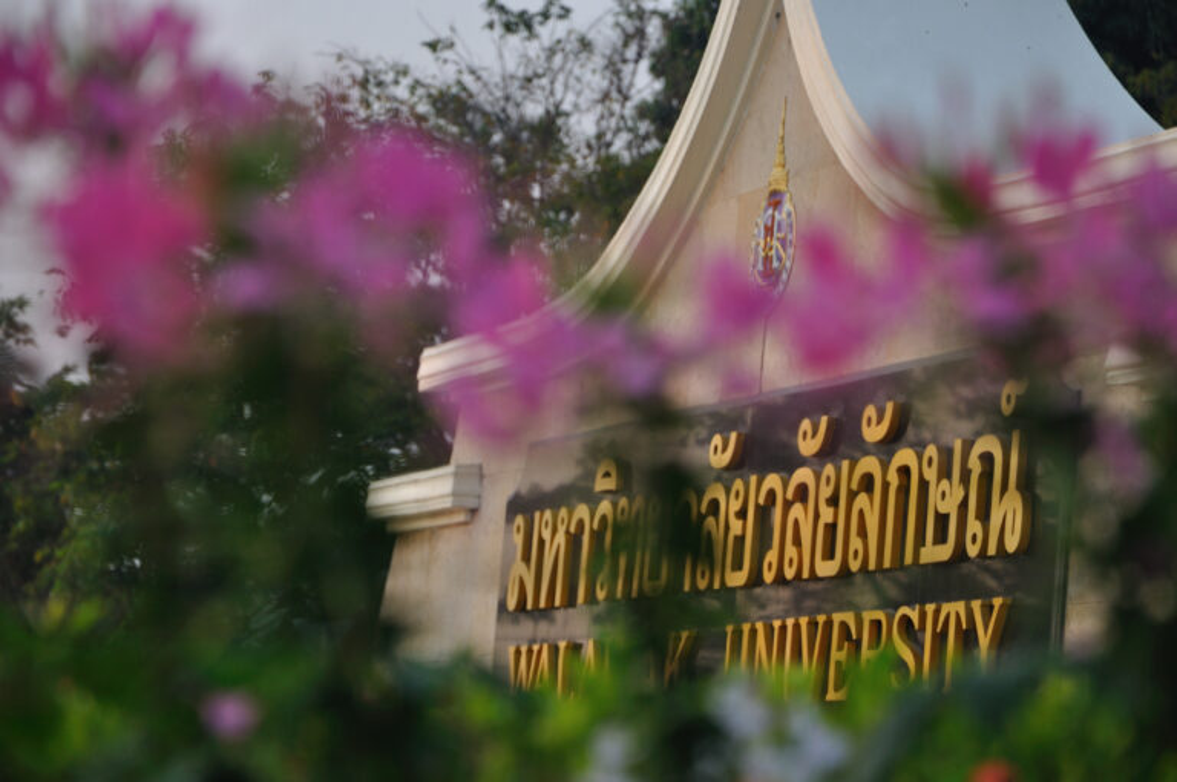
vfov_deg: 8.7
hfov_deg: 13.1
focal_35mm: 158
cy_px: 391
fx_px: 5143
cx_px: 588
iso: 200
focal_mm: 105
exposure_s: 1/100
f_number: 8
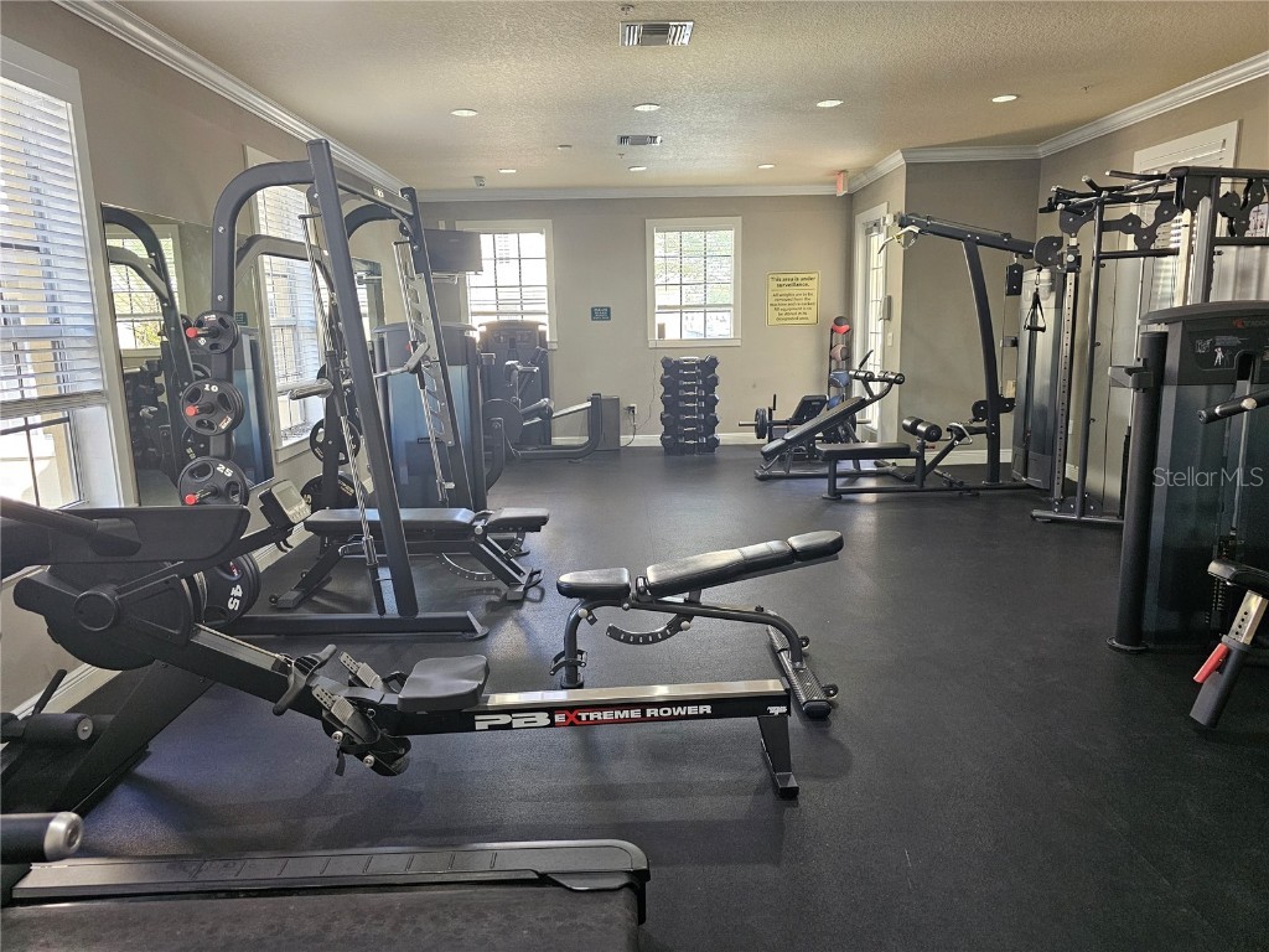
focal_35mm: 23
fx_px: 843
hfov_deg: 73.9
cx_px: 634
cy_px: 476
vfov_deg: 58.9
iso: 500
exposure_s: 1/120
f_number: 1.7
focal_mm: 6.3
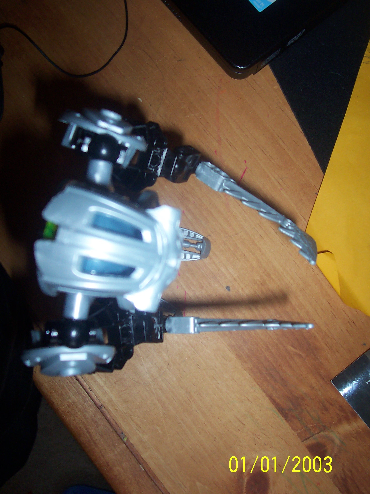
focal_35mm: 38
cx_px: 183
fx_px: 542
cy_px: 246
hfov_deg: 37.7
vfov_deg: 49.0
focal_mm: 5.6
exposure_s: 1/60
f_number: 2.8
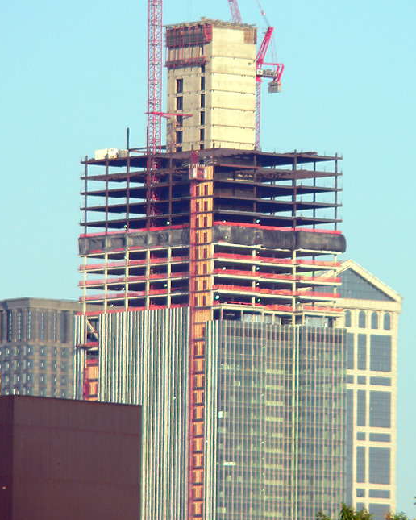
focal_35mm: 588
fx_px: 9049
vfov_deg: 3.3
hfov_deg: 2.6
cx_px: 229
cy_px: 214
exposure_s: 1/640
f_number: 3.7
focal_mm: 72
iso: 80
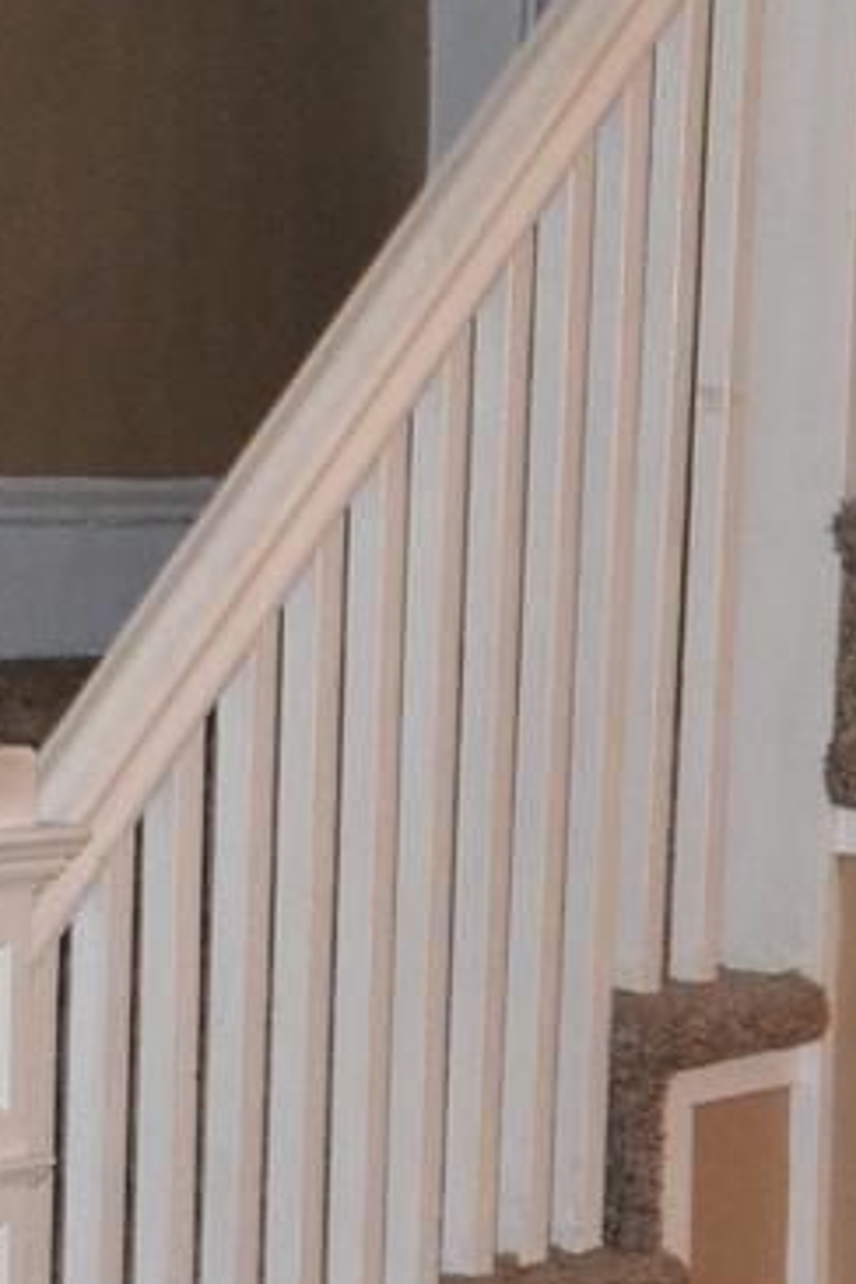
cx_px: 930
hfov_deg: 9.0
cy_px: 809
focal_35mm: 151
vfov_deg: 13.6
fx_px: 5385
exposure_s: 1/60
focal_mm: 18
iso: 1800
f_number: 3.5
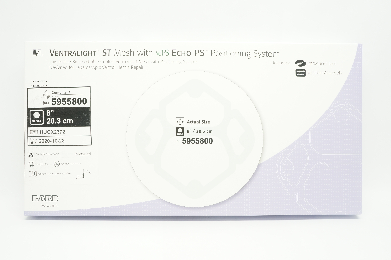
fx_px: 358
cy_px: 130
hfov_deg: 57.3
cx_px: 196
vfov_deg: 39.9
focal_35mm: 33
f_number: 9
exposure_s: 1/15
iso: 400
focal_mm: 22
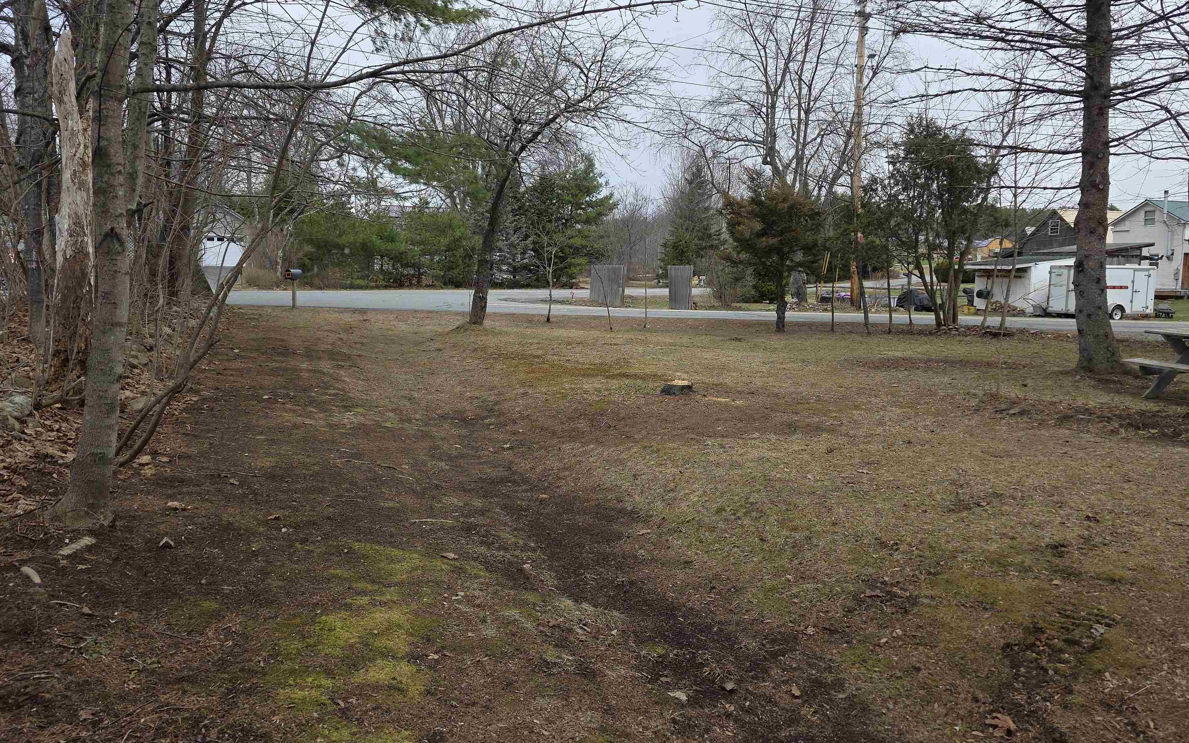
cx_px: 610
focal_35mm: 26
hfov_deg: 70.4
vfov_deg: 47.6
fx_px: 842
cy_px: 361
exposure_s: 1/3436
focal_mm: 6.3
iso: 80
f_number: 1.7
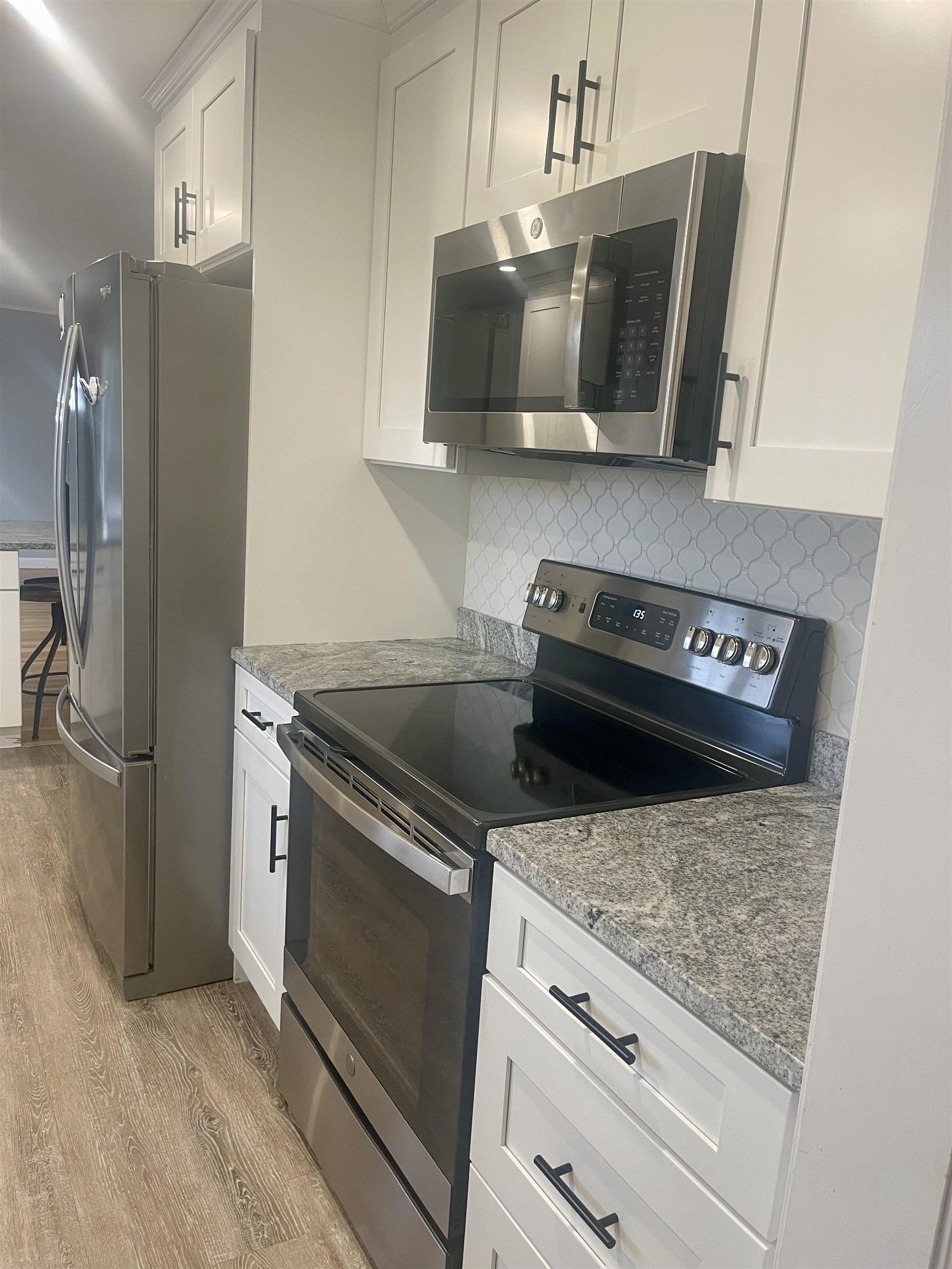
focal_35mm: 25
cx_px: 476
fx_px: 917
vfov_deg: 69.4
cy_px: 634
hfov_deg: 54.9
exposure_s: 1/60
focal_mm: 5.1
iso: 125
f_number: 1.6
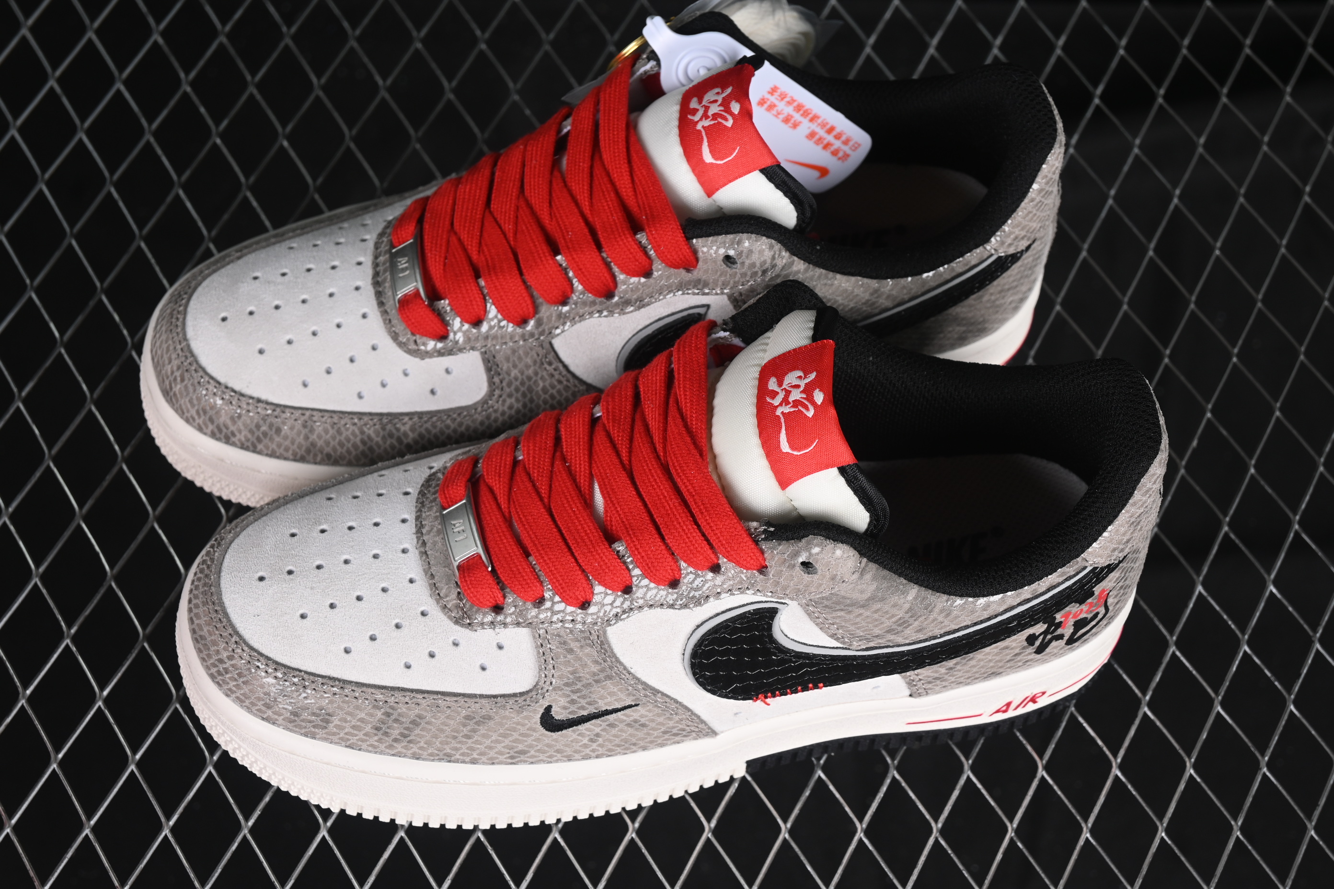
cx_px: 667
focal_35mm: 75
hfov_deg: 27.0
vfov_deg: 18.2
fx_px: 2779
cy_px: 444
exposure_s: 1/60
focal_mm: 50
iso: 160
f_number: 7.1
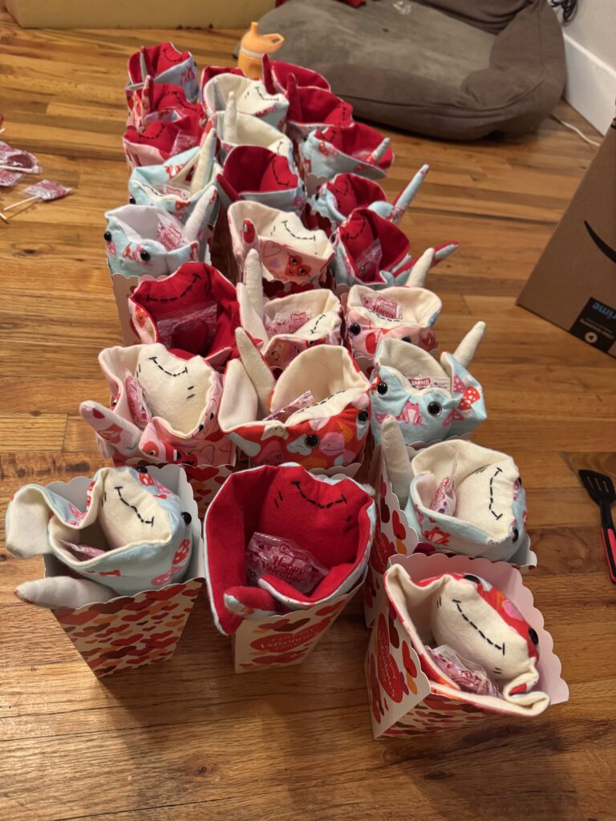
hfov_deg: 56.8
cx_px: 308
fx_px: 569
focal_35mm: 24
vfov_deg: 71.6
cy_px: 410
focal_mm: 6.76
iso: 640
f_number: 1.78
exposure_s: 1/40
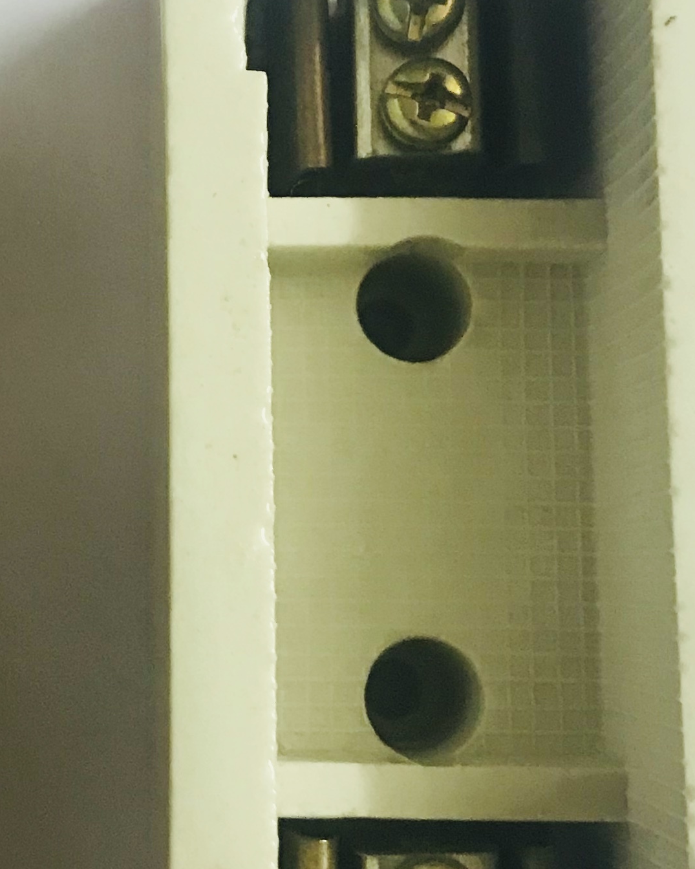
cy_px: 272
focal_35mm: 82
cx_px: 75
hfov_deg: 18.4
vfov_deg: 23.2
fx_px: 2109
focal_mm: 3.99
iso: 64
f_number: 1.8
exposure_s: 1/17
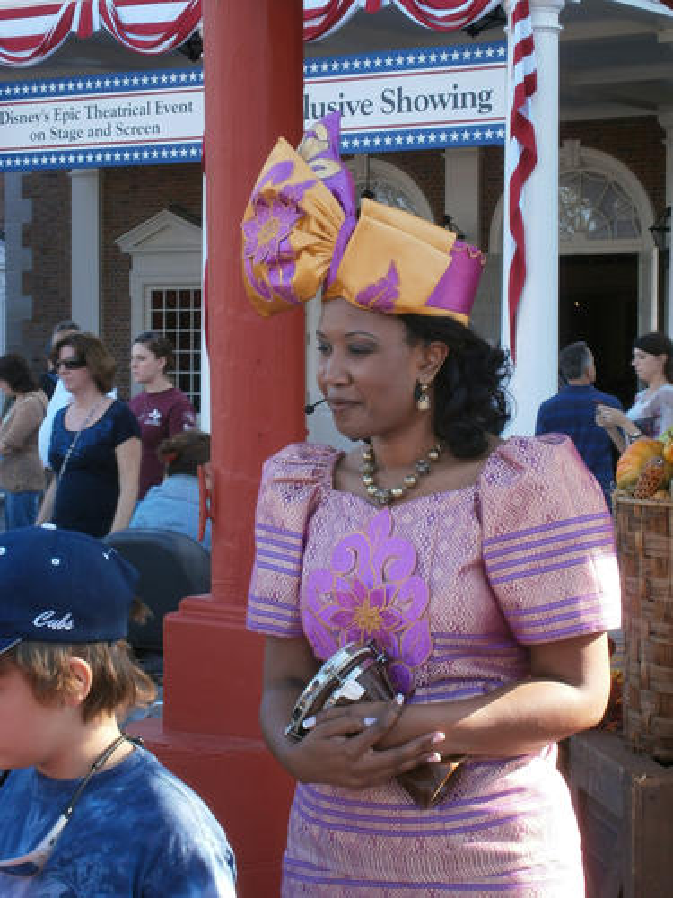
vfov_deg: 22.5
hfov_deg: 17.0
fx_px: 2255
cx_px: 336
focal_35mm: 87
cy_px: 449
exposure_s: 1/80
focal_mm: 15.4
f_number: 4.9
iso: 80
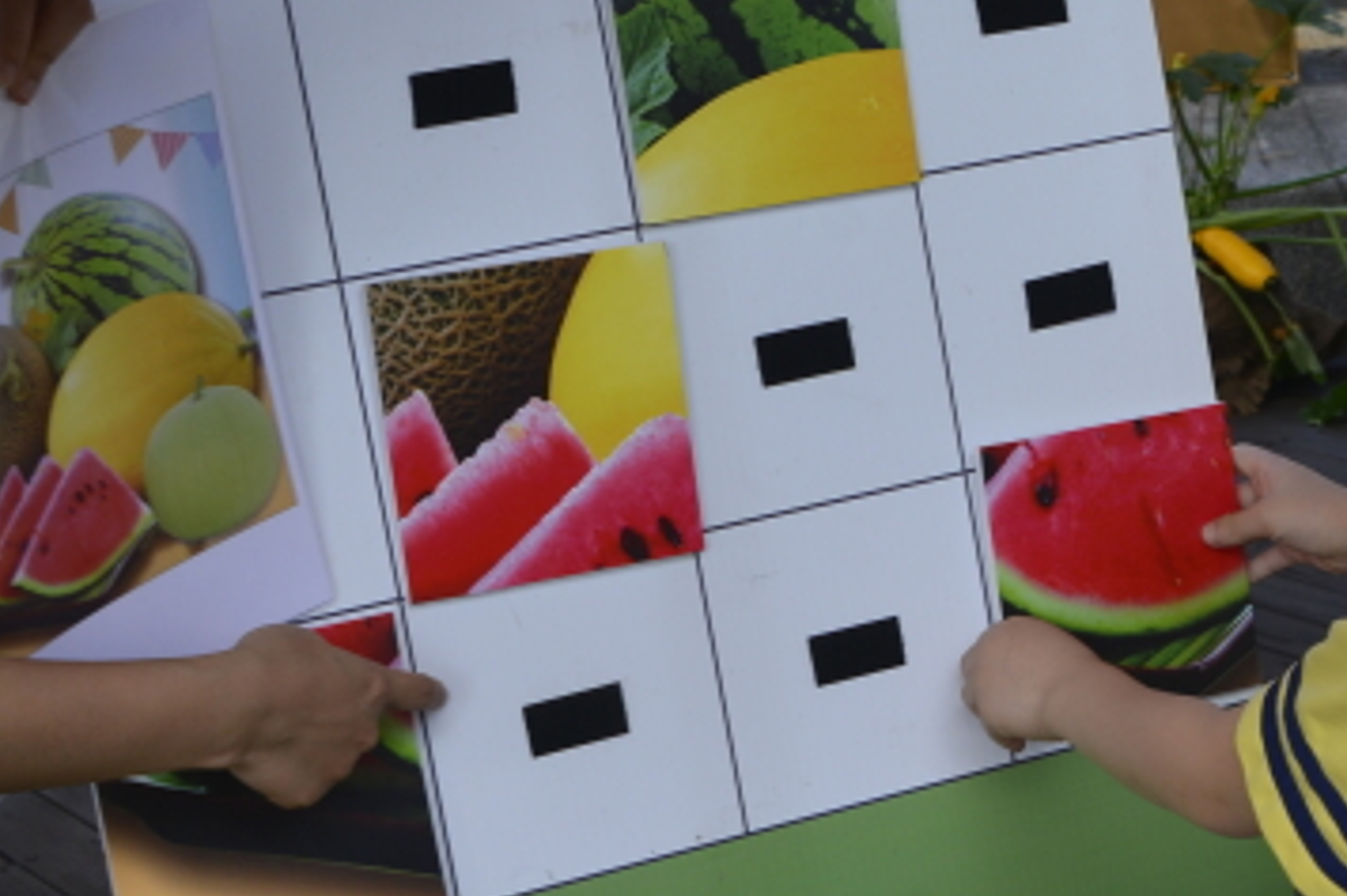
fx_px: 4039
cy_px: 556
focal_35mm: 108
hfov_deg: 18.7
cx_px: 1120
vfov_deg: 12.7
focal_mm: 32
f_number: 7.1
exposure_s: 1/200
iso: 320
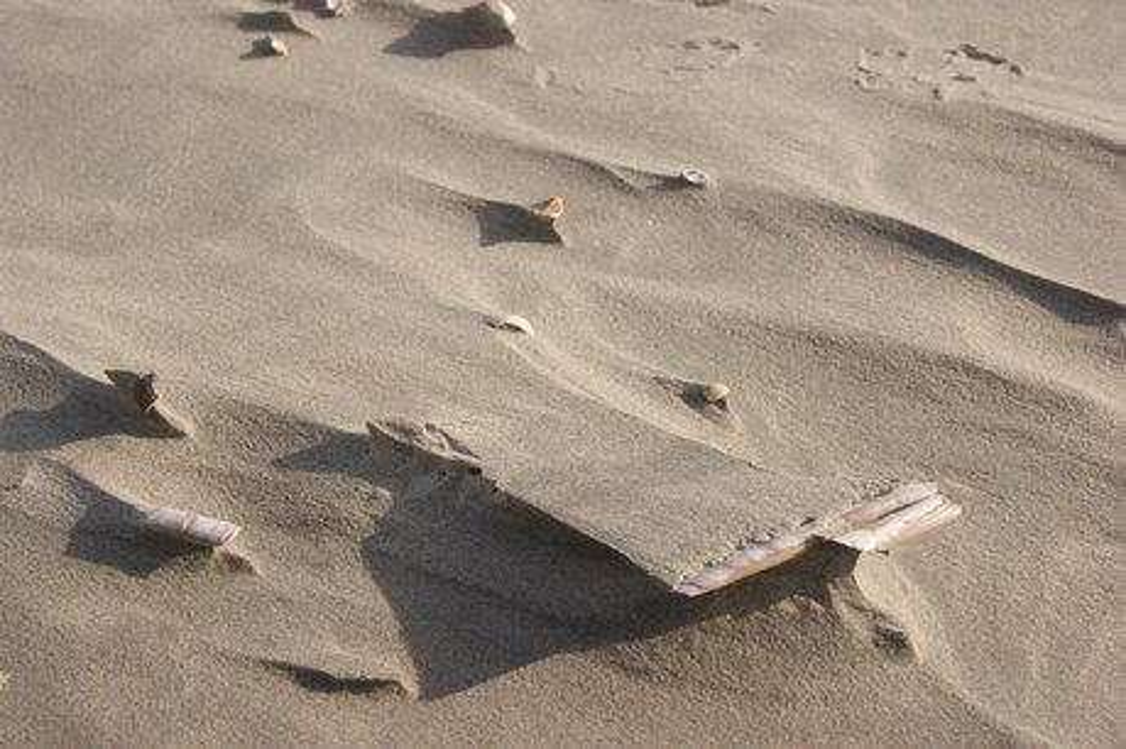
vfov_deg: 20.1
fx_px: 2110
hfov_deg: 29.9
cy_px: 374
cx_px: 563
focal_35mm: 68
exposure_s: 1/160
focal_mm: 45
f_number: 9
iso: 100
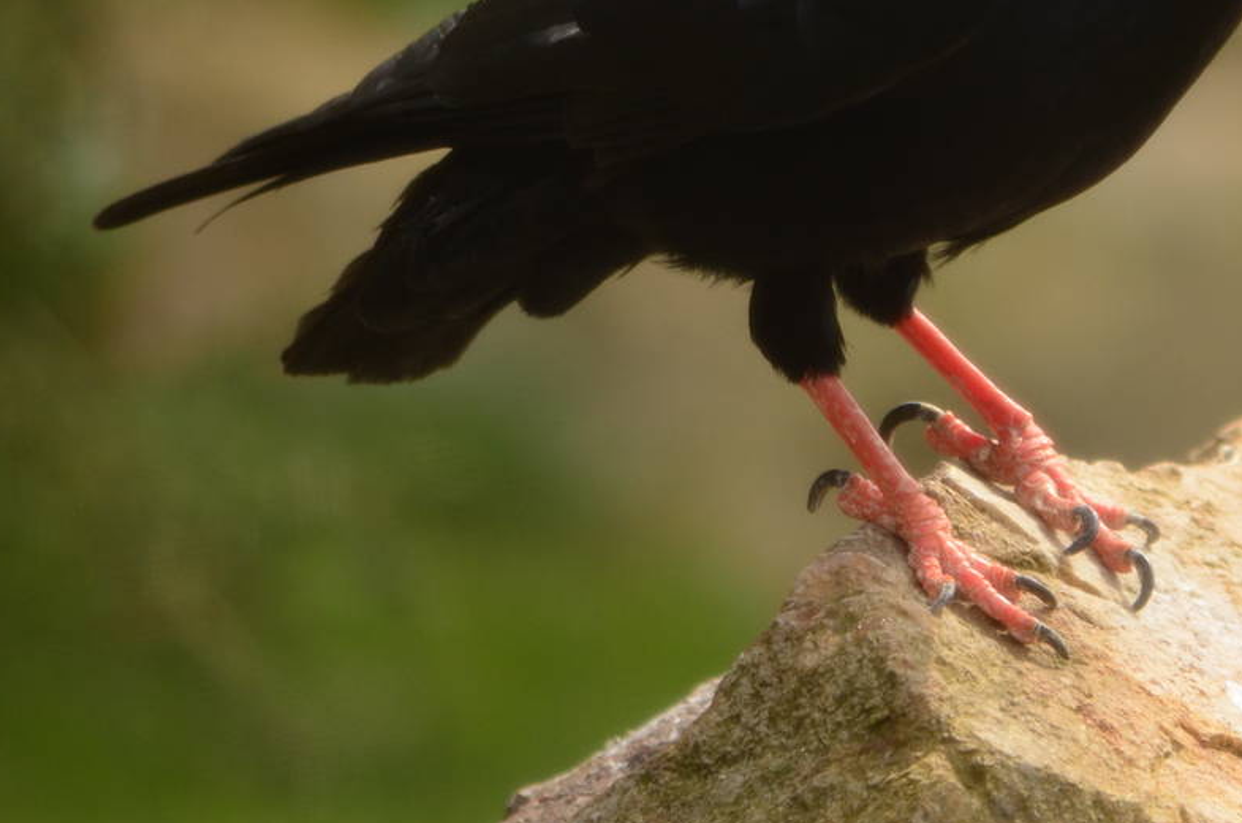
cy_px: 76
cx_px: 1098
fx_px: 25272
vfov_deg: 1.9
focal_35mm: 734
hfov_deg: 2.8
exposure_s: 1/640
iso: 400
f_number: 5.3
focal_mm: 240
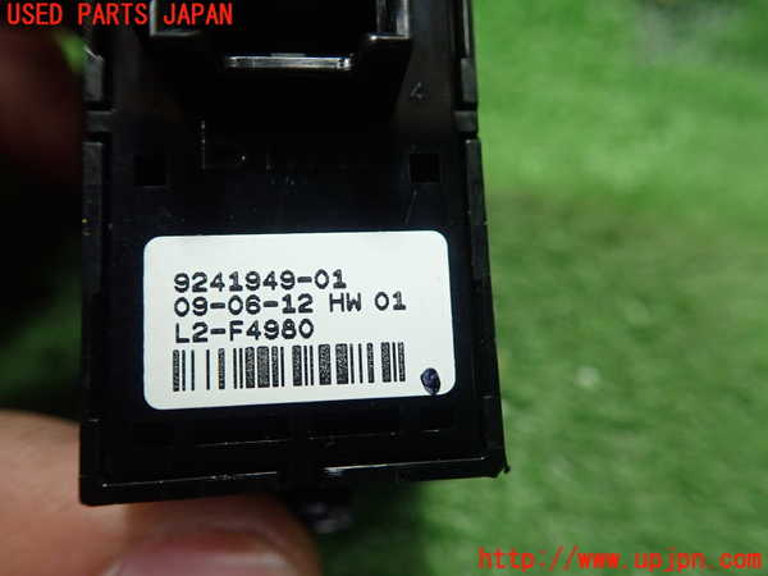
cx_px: 384
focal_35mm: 30
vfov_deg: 46.8
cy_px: 288
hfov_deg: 60.0
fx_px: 666
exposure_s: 1/125
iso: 320
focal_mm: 5.5
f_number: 2.3
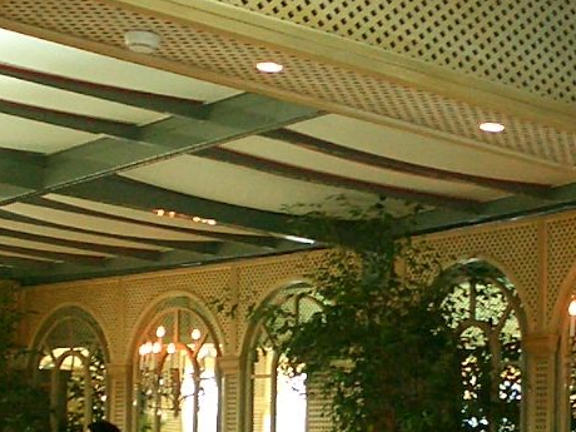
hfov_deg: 19.0
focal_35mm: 103
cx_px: 377
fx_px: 1714
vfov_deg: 14.1
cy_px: 473
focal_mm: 5.6
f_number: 3.5
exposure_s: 1/40
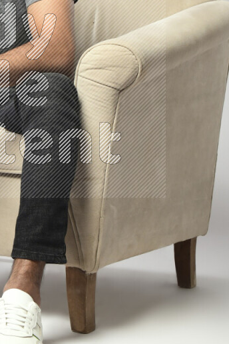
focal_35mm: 79
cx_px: -1
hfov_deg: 16.9
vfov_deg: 25.4
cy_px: 83
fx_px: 754
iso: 400
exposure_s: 1/125
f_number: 5
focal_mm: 34
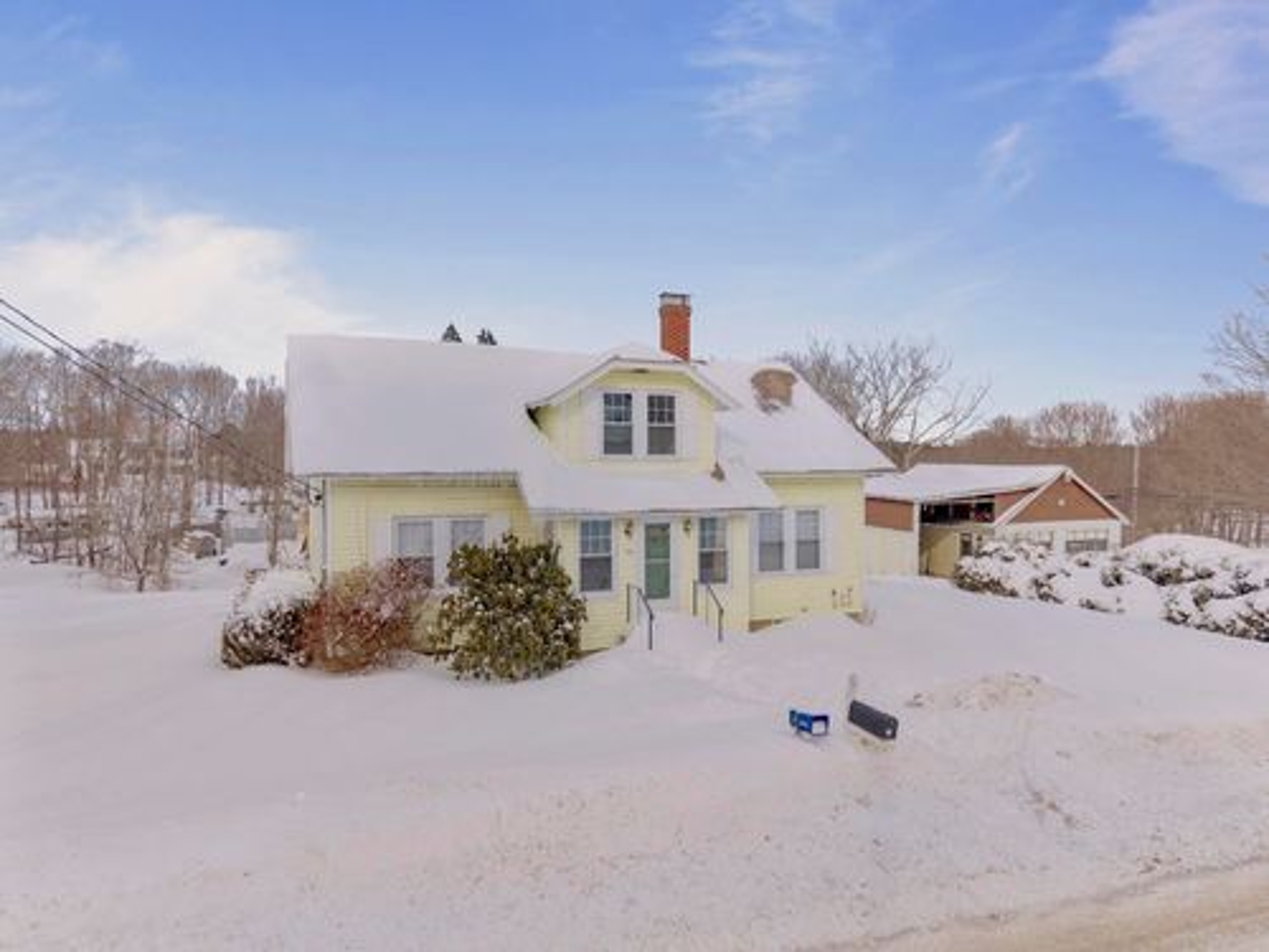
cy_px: 476
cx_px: 634
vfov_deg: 58.9
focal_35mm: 23
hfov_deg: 73.9
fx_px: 843
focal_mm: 8.67
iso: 100
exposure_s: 1/3200
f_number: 1.8
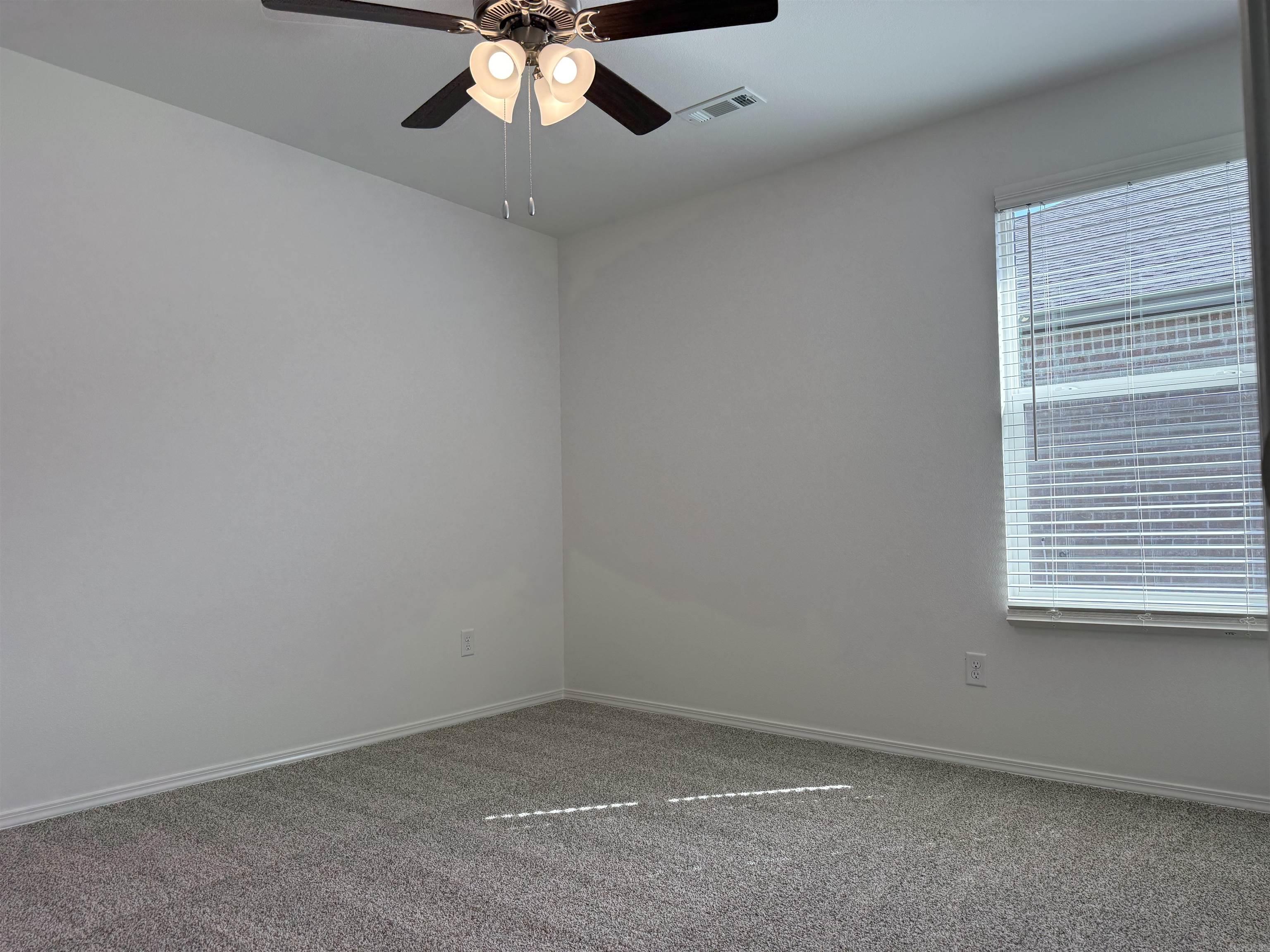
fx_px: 881
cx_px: 635
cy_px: 476
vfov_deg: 56.8
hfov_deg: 71.6
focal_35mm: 24
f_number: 1.78
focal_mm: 6.76
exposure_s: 1/532
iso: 100
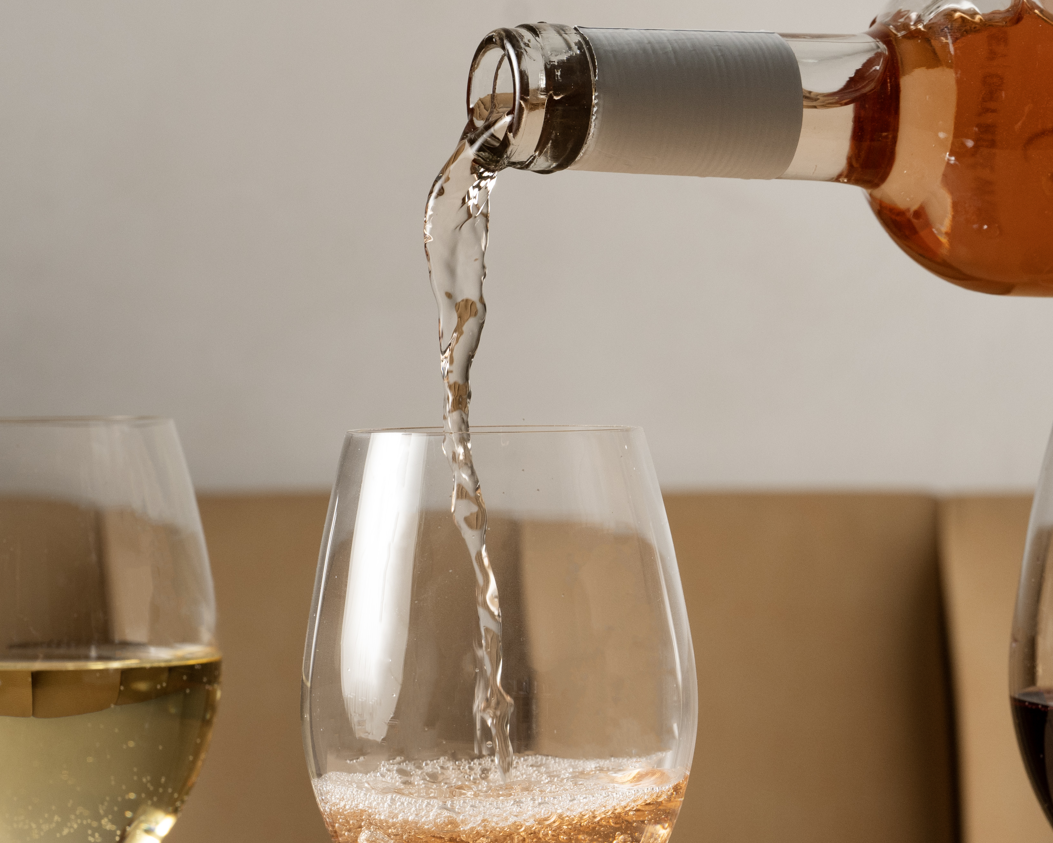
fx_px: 5142
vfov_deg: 9.3
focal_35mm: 165
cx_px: 870
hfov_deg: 11.6
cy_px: 713
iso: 250
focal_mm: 70
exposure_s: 1/200
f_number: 8
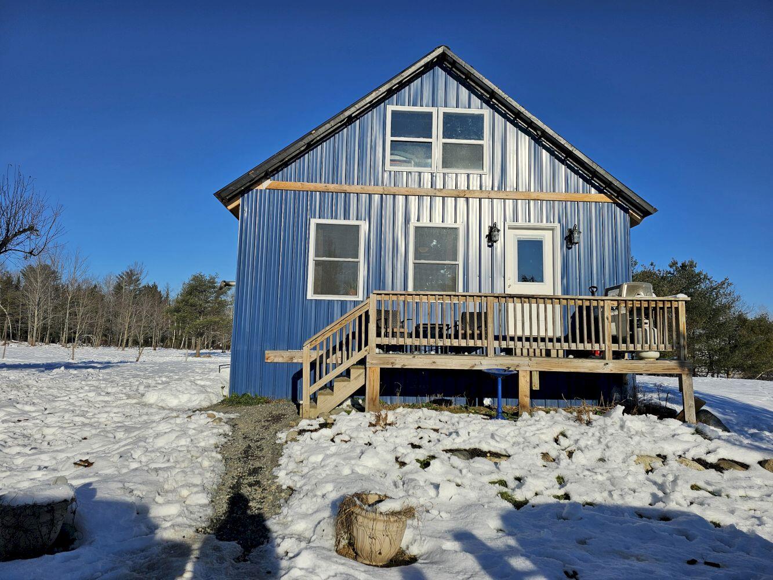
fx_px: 514
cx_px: 386
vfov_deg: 58.9
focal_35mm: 23
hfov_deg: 73.9
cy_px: 290
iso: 10
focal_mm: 6.3
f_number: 1.7
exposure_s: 1/1732
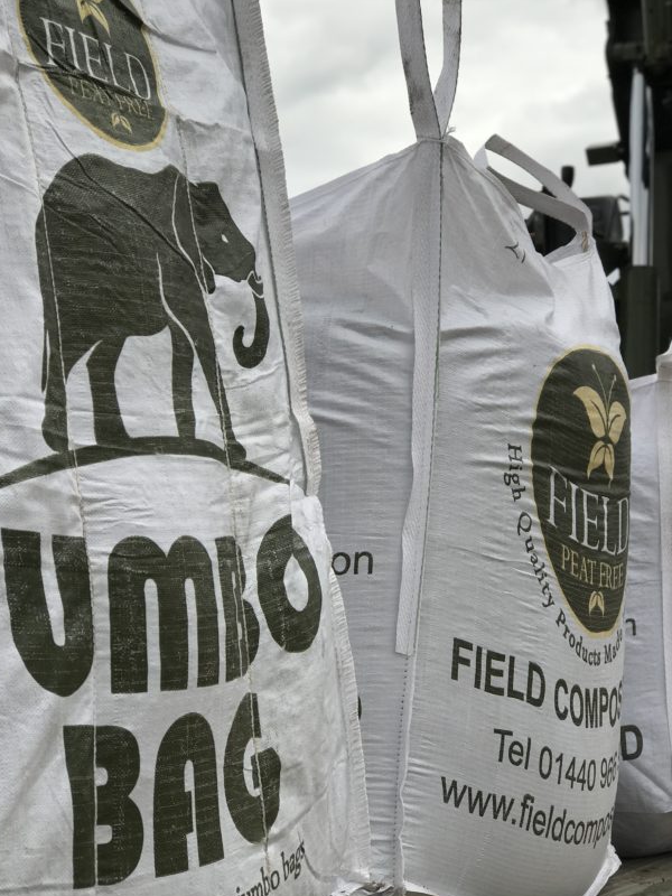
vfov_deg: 26.7
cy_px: 446
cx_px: 385
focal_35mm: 73
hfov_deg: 20.2
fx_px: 1890
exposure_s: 1/1212
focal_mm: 6.6
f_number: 2.8
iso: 20
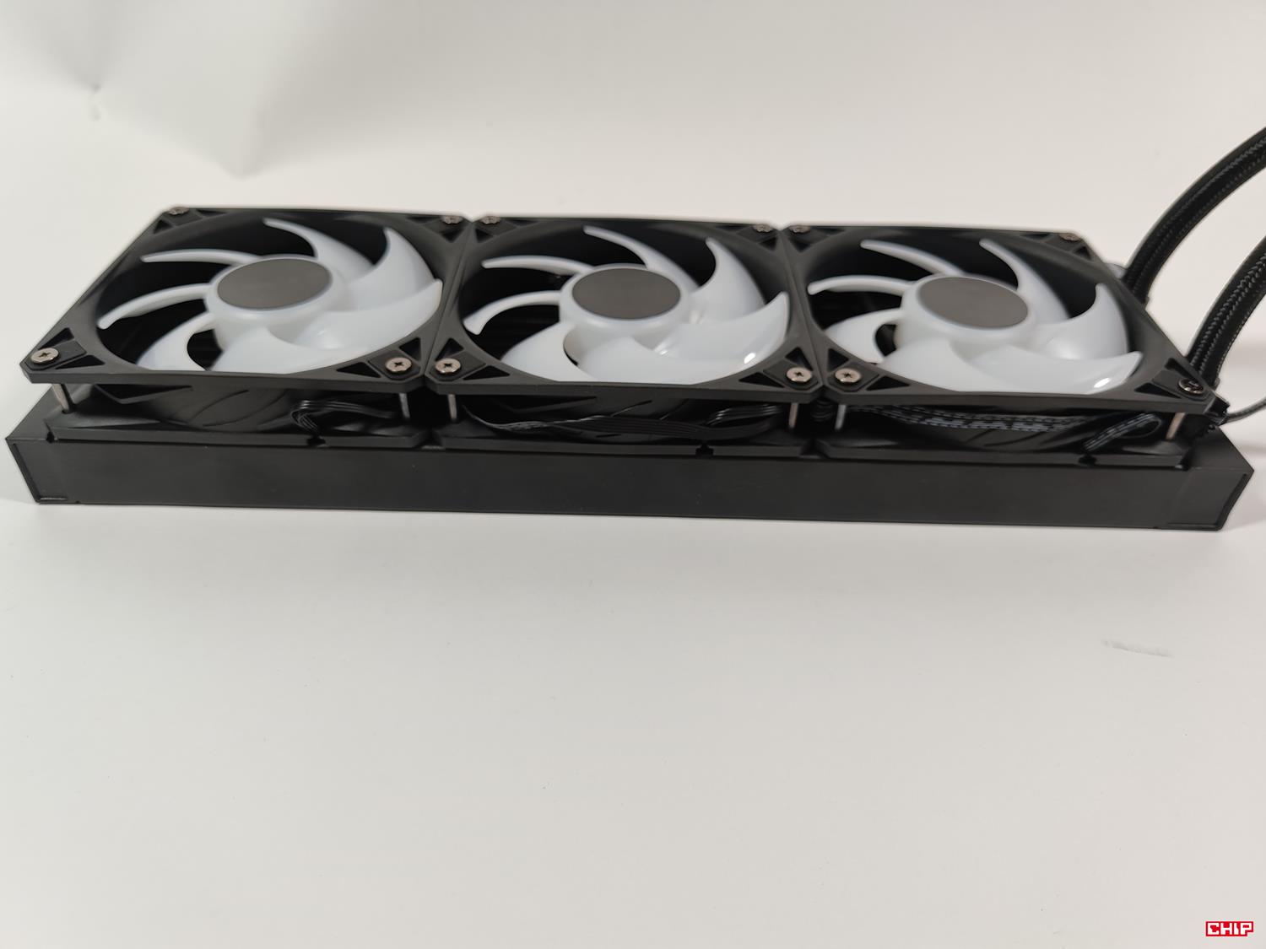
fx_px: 914
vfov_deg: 54.9
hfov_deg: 69.4
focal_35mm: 25
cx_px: 633
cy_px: 474
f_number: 1.85
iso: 75
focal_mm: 6.78
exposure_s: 1/100
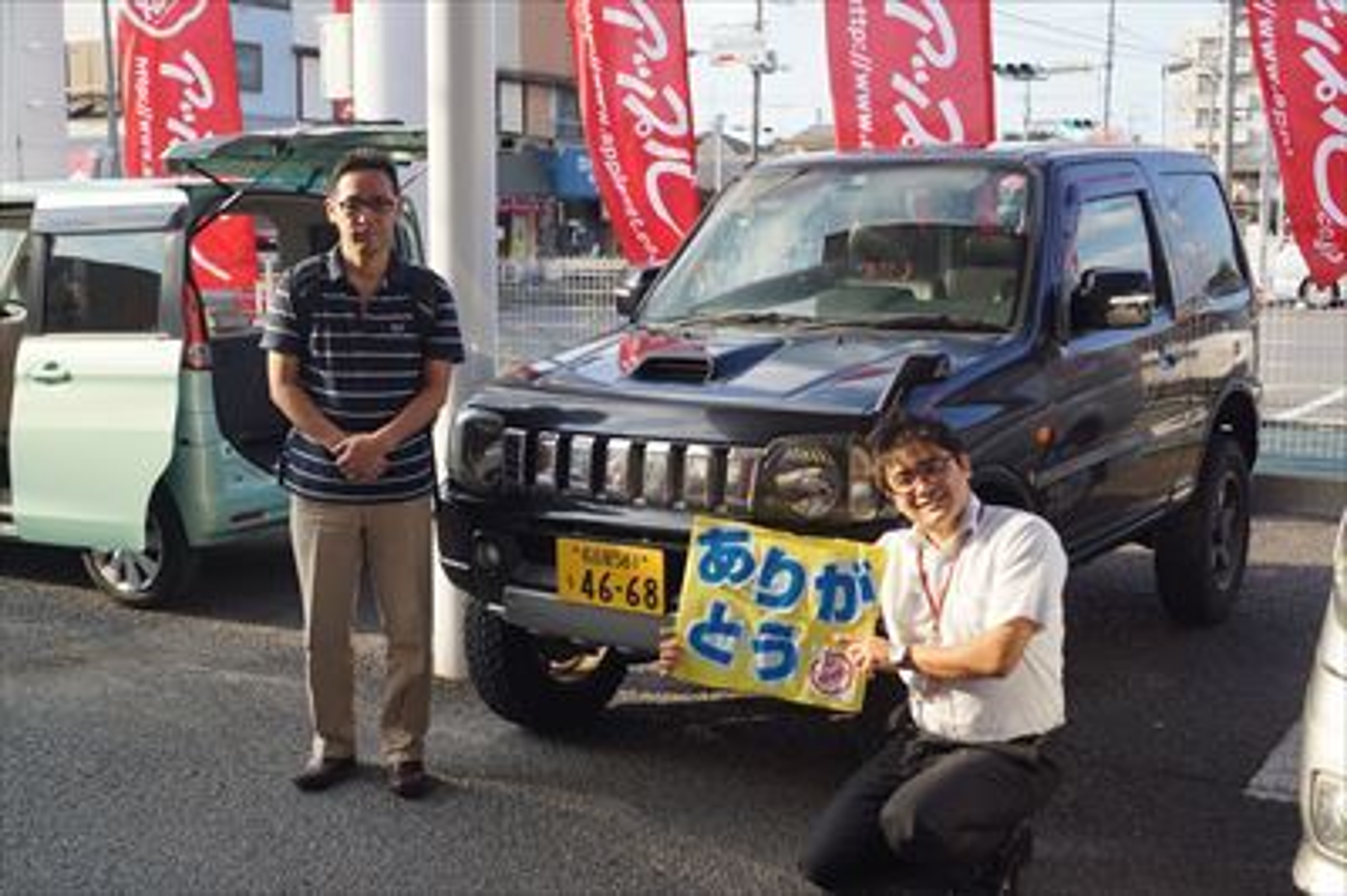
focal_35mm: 42
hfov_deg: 46.4
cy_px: 448
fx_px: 1570
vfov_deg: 31.8
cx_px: 674
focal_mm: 28
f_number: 7.1
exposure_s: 1/160
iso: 100
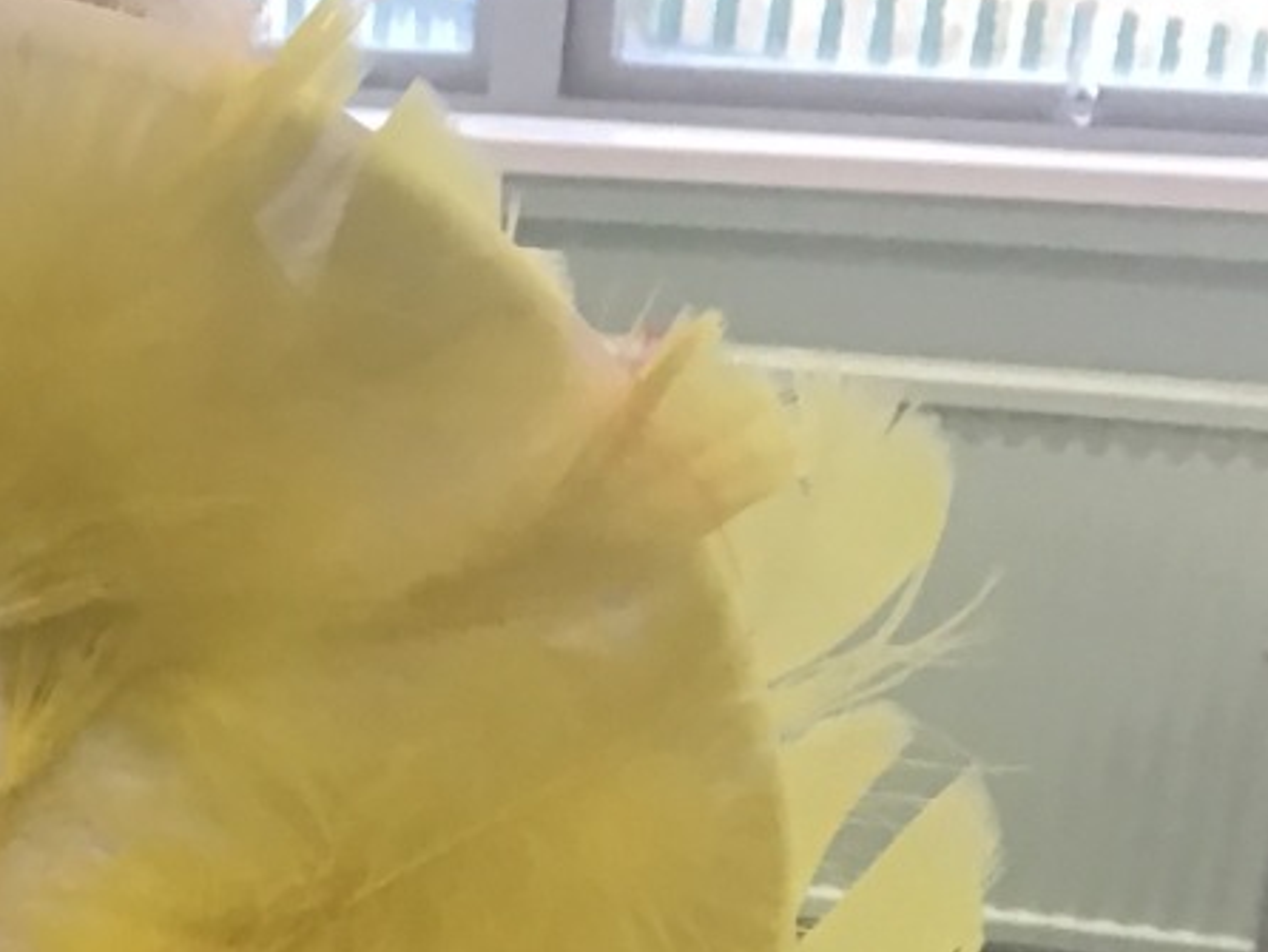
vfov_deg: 14.0
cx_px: -97
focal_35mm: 100
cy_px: 1356
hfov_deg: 18.9
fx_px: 3665
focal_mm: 3.3
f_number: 2.4
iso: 50
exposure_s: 1/33
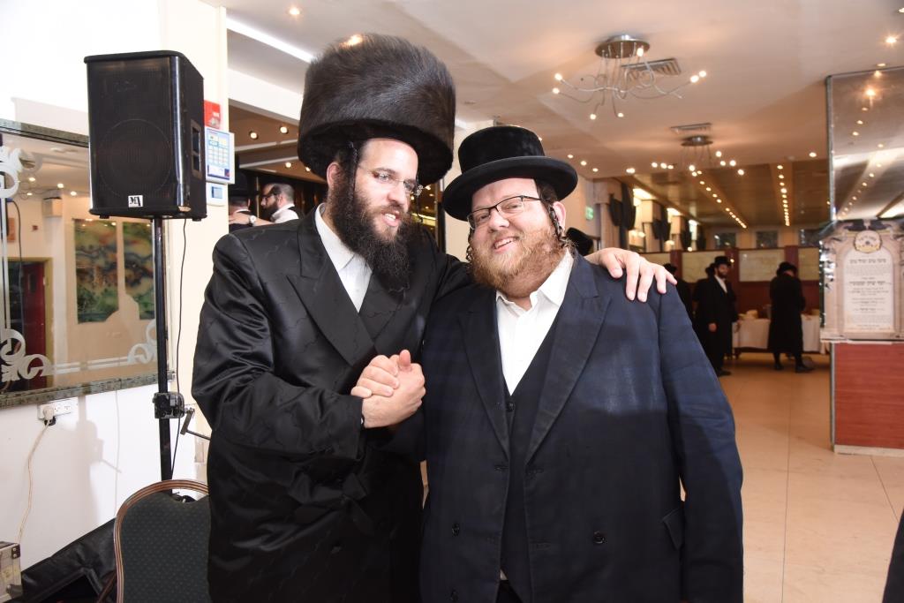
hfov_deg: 65.5
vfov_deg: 46.4
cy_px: 302
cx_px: 452
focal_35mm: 28
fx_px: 703
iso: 800
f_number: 6.3
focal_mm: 28
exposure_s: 1/100
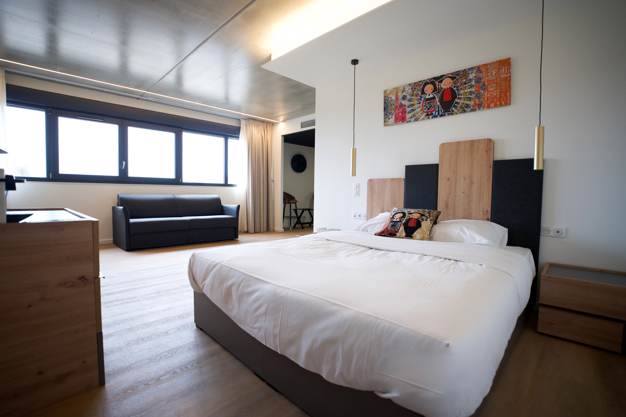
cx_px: 313
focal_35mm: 16
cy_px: 208
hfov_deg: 96.7
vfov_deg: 73.7
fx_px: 278
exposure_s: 1/320
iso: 800
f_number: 2.8
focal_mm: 16
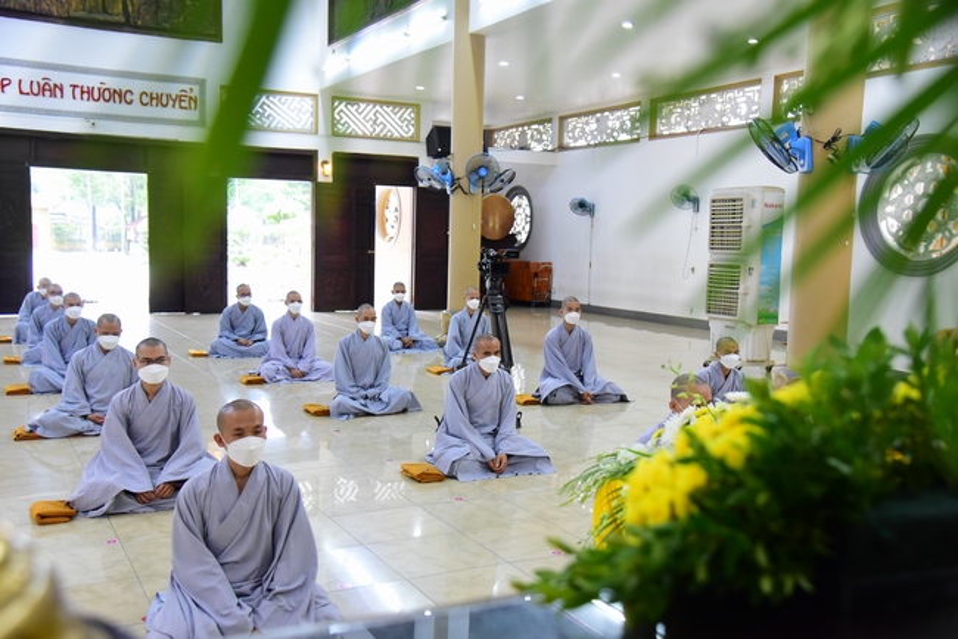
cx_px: 479
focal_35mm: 38
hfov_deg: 50.7
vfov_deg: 35.1
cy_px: 320
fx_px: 1012
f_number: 4.5
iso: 5000
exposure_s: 1/160
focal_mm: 38
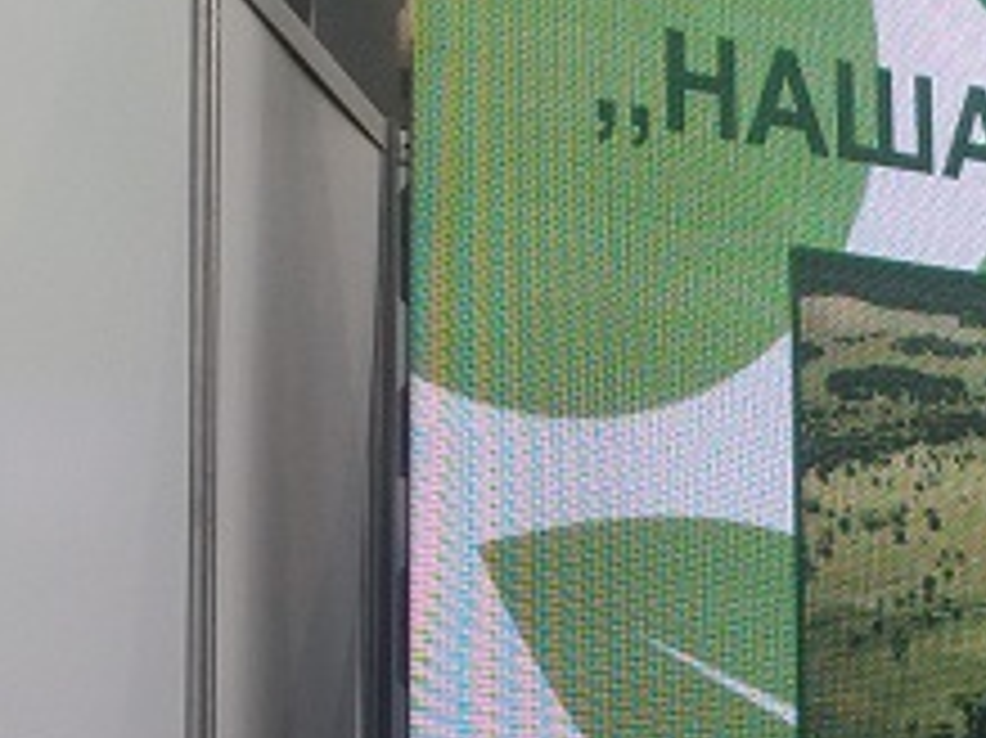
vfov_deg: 15.1
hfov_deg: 17.7
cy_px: 729
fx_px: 2733
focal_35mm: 96
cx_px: 1598
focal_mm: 3.7
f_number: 1.9
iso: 64
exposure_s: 1/114
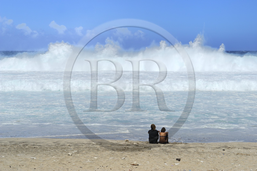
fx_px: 499
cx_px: 128
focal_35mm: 70
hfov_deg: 28.9
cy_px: 86
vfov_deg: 19.4
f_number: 16
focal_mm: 70
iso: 200
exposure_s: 1/400
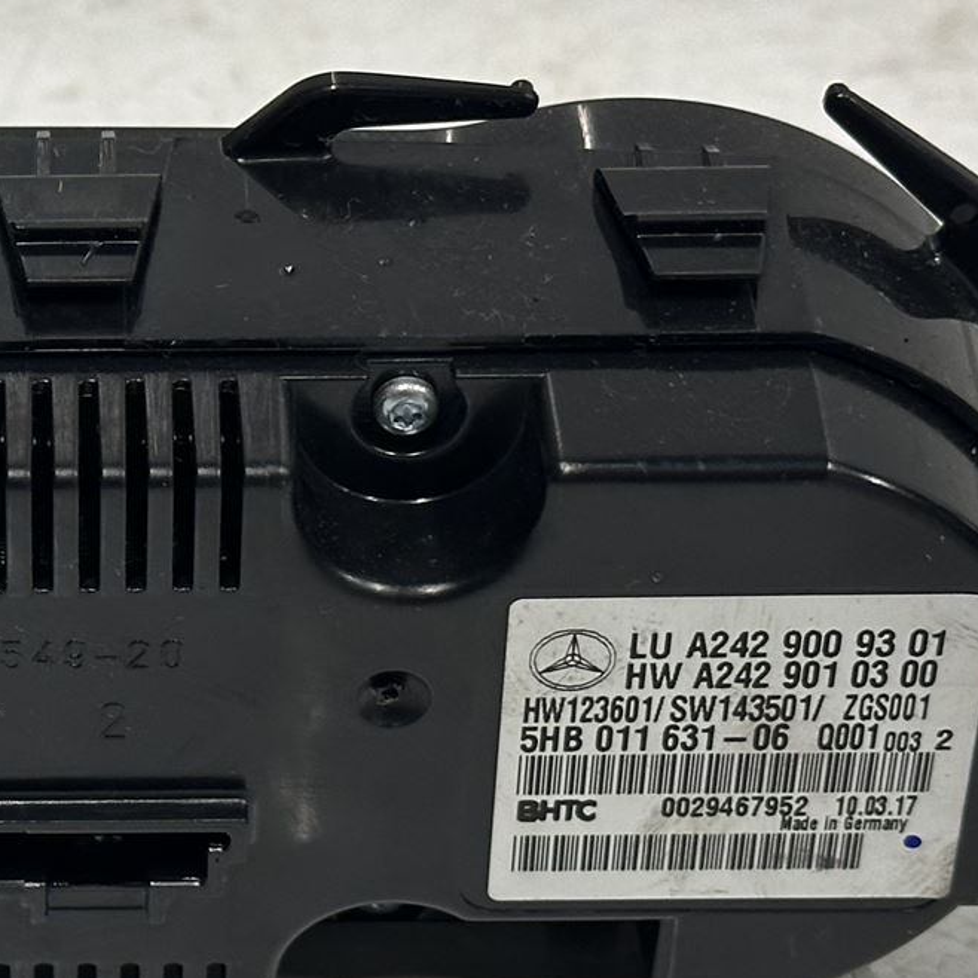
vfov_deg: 13.2
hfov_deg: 13.0
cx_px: -101
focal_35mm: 132
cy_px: 571
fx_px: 4219
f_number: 1.78
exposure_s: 1/50
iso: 100
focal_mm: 6.86
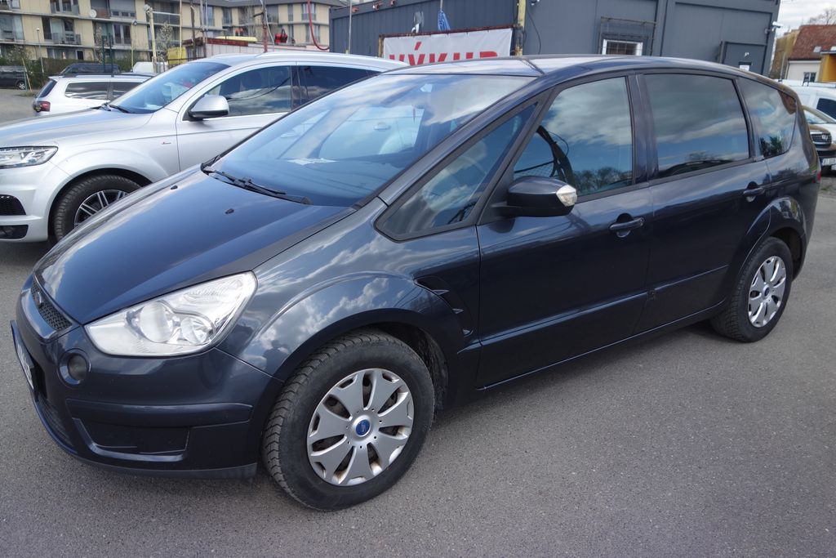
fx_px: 650
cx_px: 418
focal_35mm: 28
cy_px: 279
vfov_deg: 46.4
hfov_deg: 65.5
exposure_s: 1/640
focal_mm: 10.4
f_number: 2.8
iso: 125
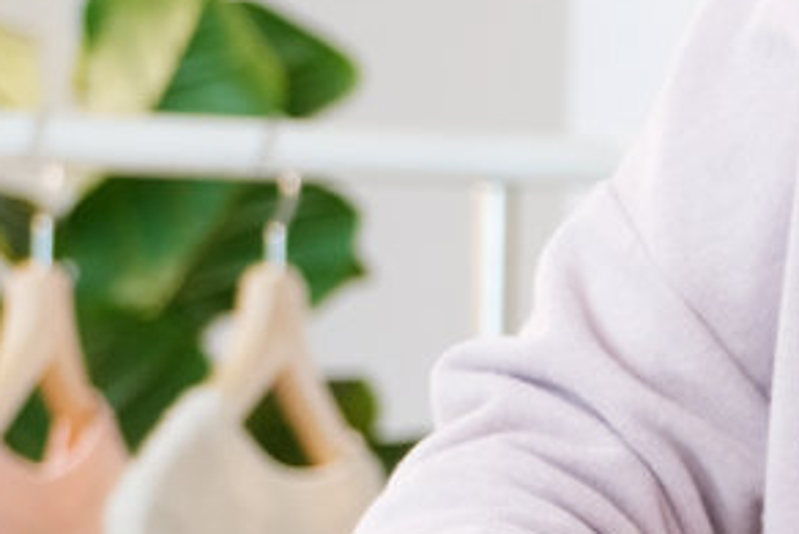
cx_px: 1669
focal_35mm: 263
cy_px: 259
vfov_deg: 5.2
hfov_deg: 7.5
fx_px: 5840
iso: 320
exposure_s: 1/180
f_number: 2.8
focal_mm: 32.1
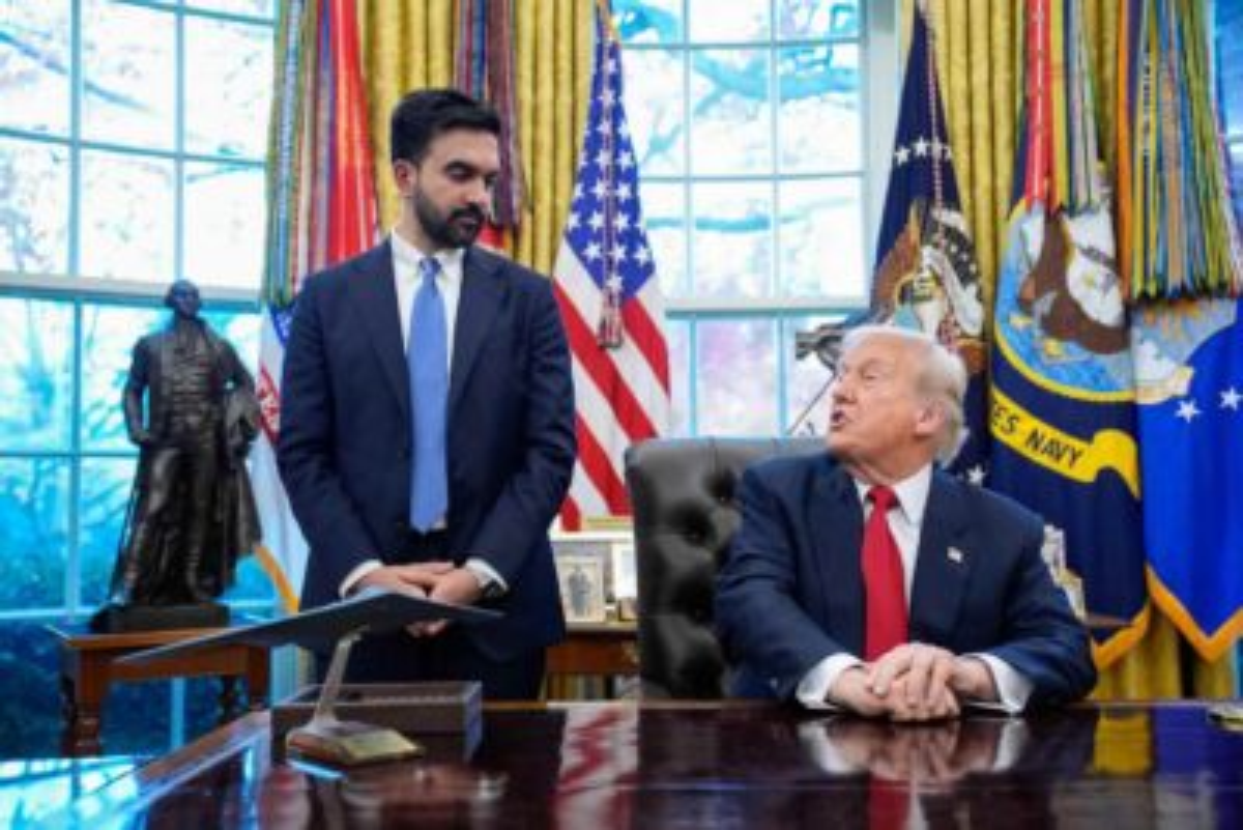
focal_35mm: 38
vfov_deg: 35.1
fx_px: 1312
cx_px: 622
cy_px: 415
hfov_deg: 50.7
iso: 2500
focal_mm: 38
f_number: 2.8
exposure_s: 1/200
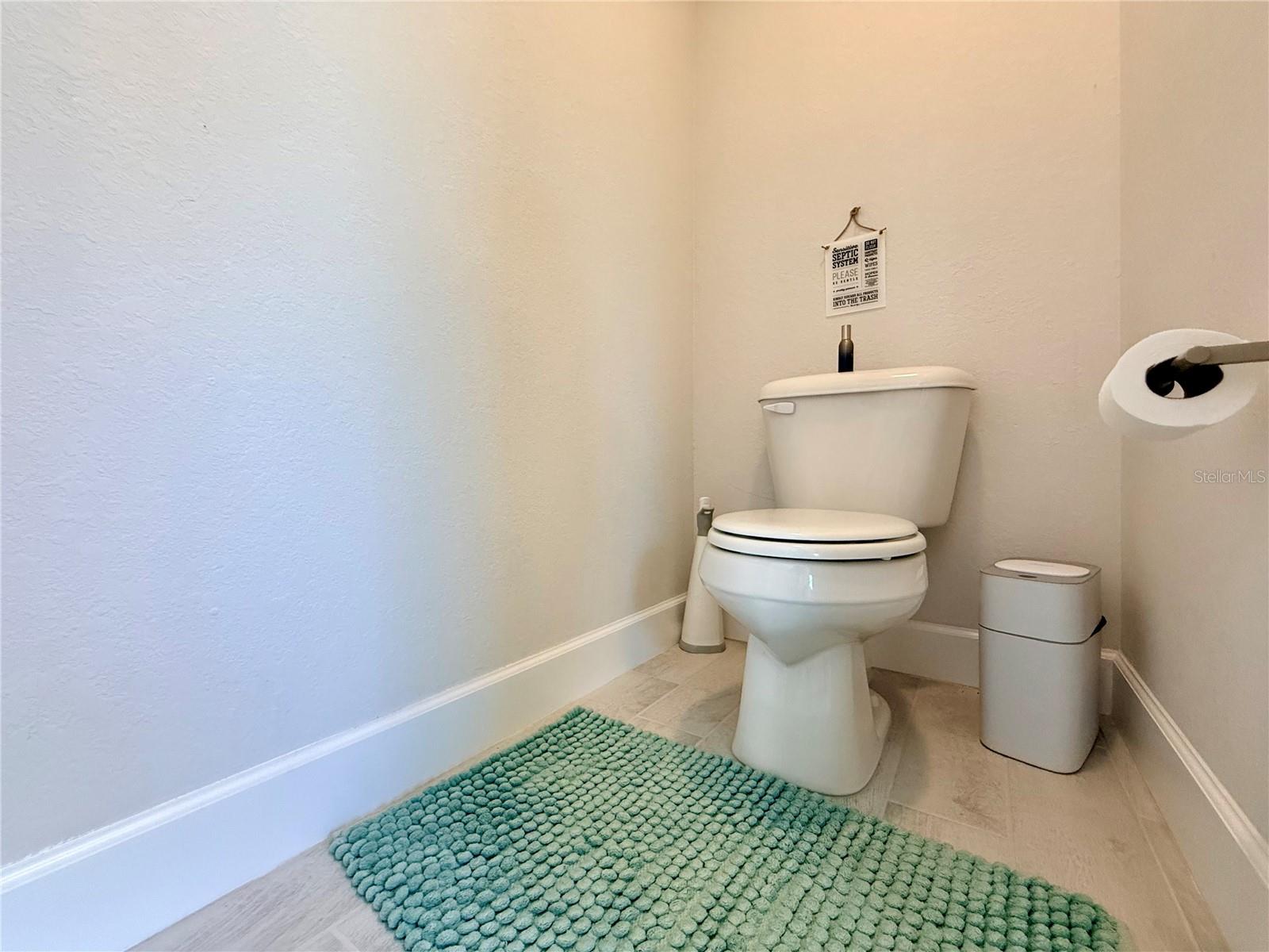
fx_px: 513
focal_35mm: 14
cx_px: 634
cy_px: 476
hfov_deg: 102.1
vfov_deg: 85.7
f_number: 2.2
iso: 250
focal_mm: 2.22
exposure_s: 1/120
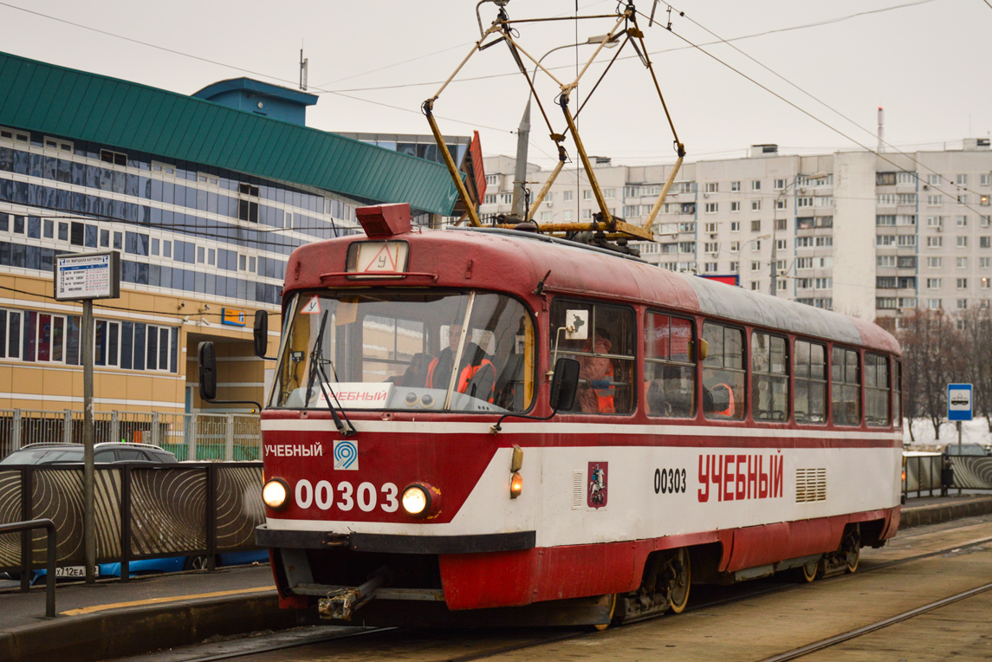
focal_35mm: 66
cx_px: 516
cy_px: 319
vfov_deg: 20.6
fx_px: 1819
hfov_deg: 30.5
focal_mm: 42
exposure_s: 1/200
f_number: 5
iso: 400
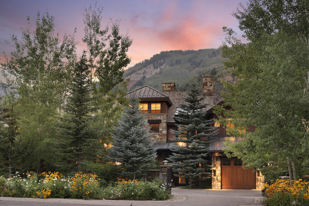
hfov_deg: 41.1
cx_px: 154
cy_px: 103
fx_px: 412
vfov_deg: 28.1
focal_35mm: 48
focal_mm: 48
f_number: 7.1
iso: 1000
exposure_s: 1/20
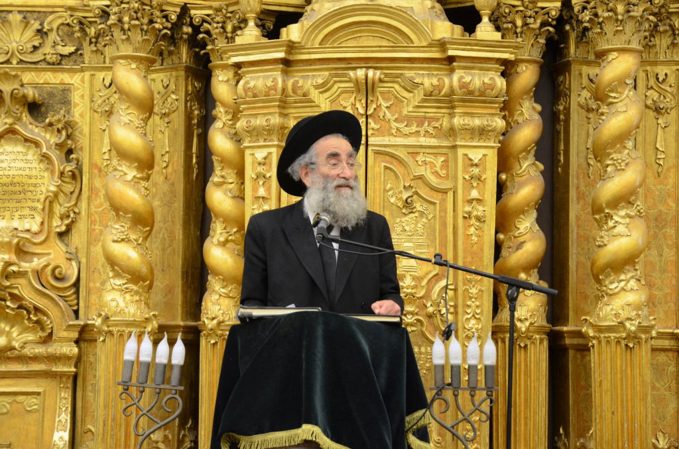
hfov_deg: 24.2
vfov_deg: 16.2
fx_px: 1581
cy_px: 224
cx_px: 340
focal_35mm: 84
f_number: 5.3
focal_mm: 56
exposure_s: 1/125
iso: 1250
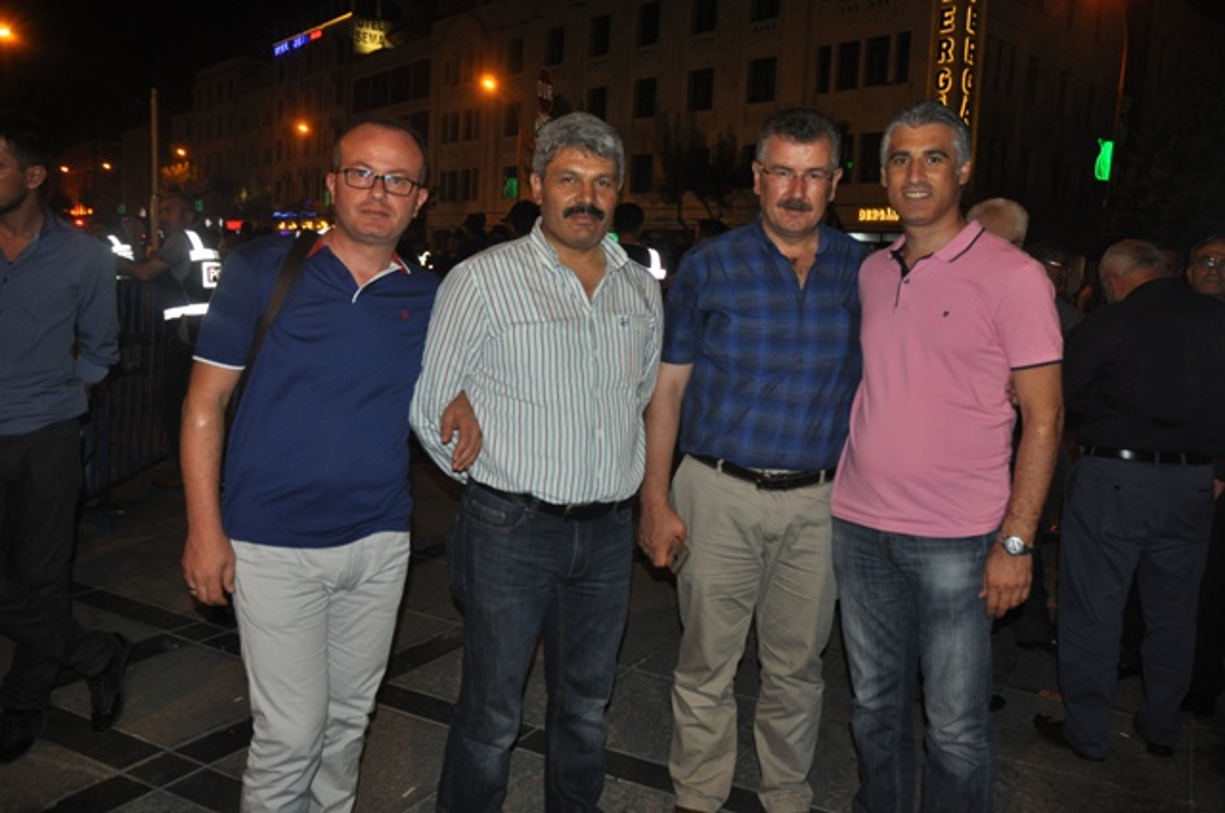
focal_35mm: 33
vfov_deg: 39.9
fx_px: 1121
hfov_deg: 57.3
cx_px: 612
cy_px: 406
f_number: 3.5
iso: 800
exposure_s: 1/60
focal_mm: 22
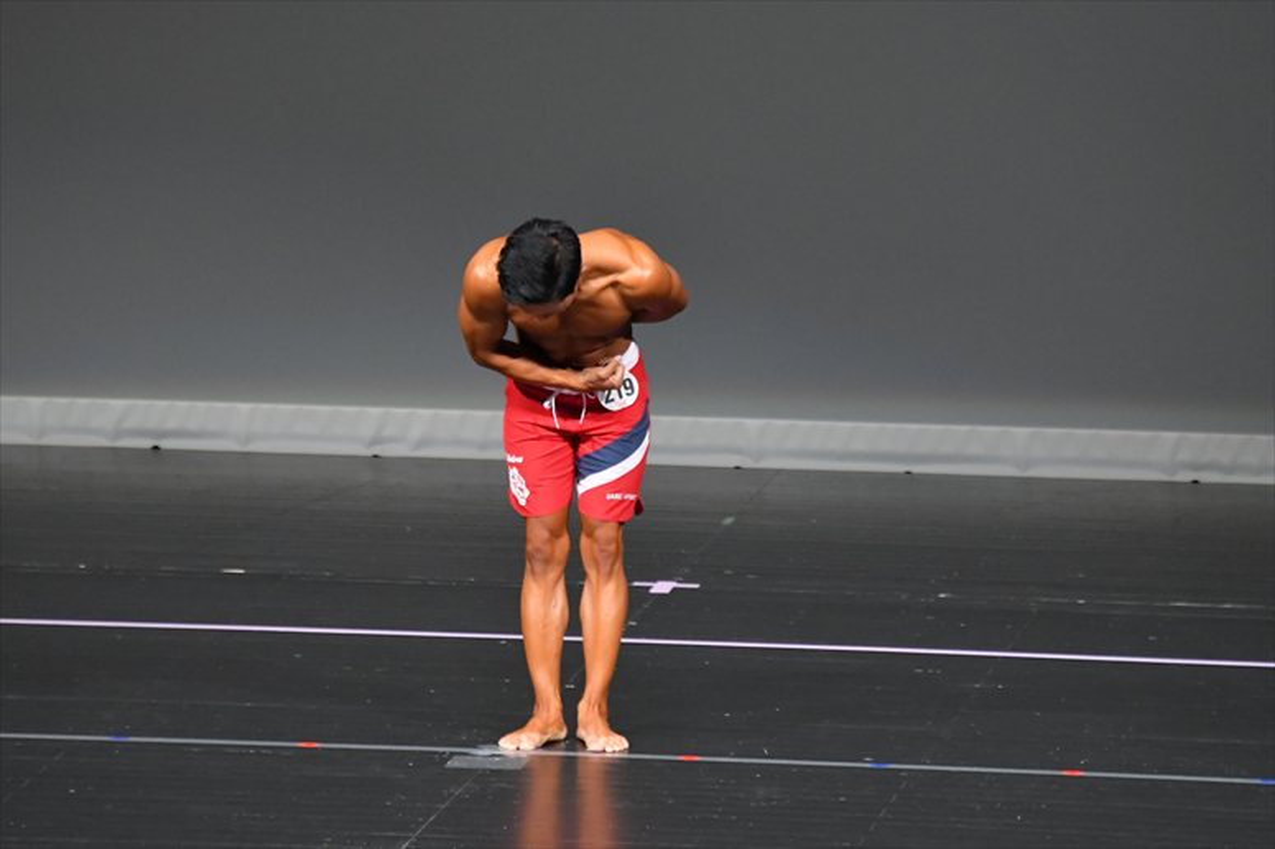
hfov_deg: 5.5
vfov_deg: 3.7
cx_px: 638
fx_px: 13275
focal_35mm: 375
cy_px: 424
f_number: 5.6
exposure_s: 1/400
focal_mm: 250
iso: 5000
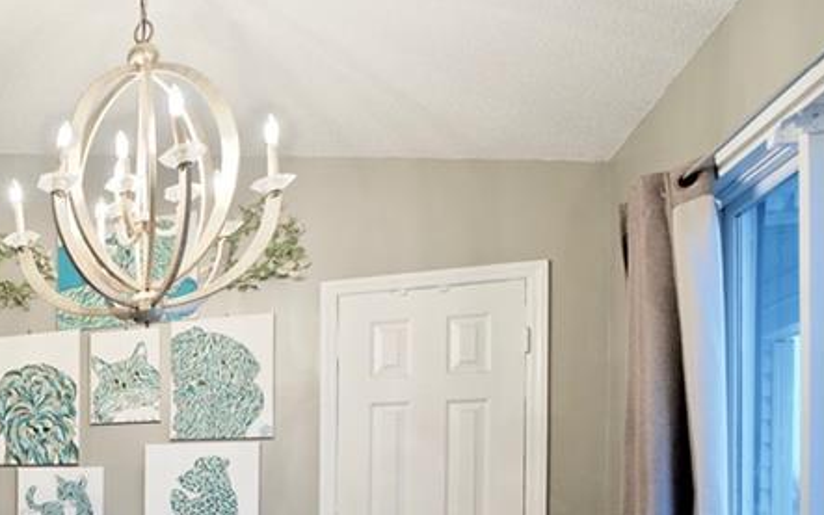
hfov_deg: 44.1
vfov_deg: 34.9
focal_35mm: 33
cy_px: 509
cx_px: -89
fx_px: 741
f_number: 3.2
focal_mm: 14
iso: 800
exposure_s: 1/160
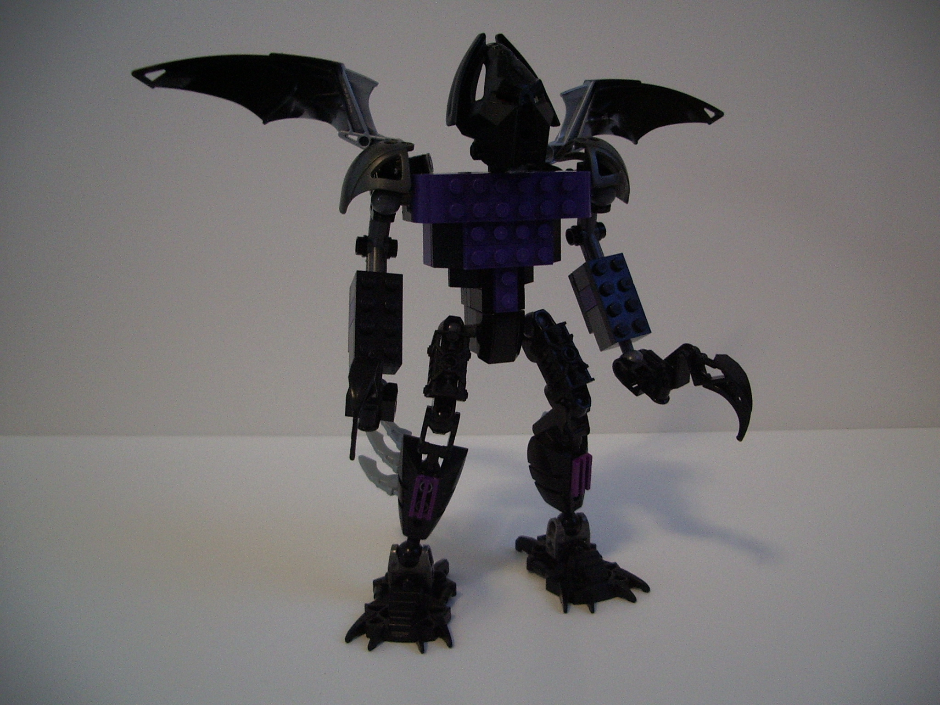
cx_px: 470
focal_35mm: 35
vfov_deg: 40.7
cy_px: 352
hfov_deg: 52.6
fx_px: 950
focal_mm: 5.8
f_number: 2.6
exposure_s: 1/15
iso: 200
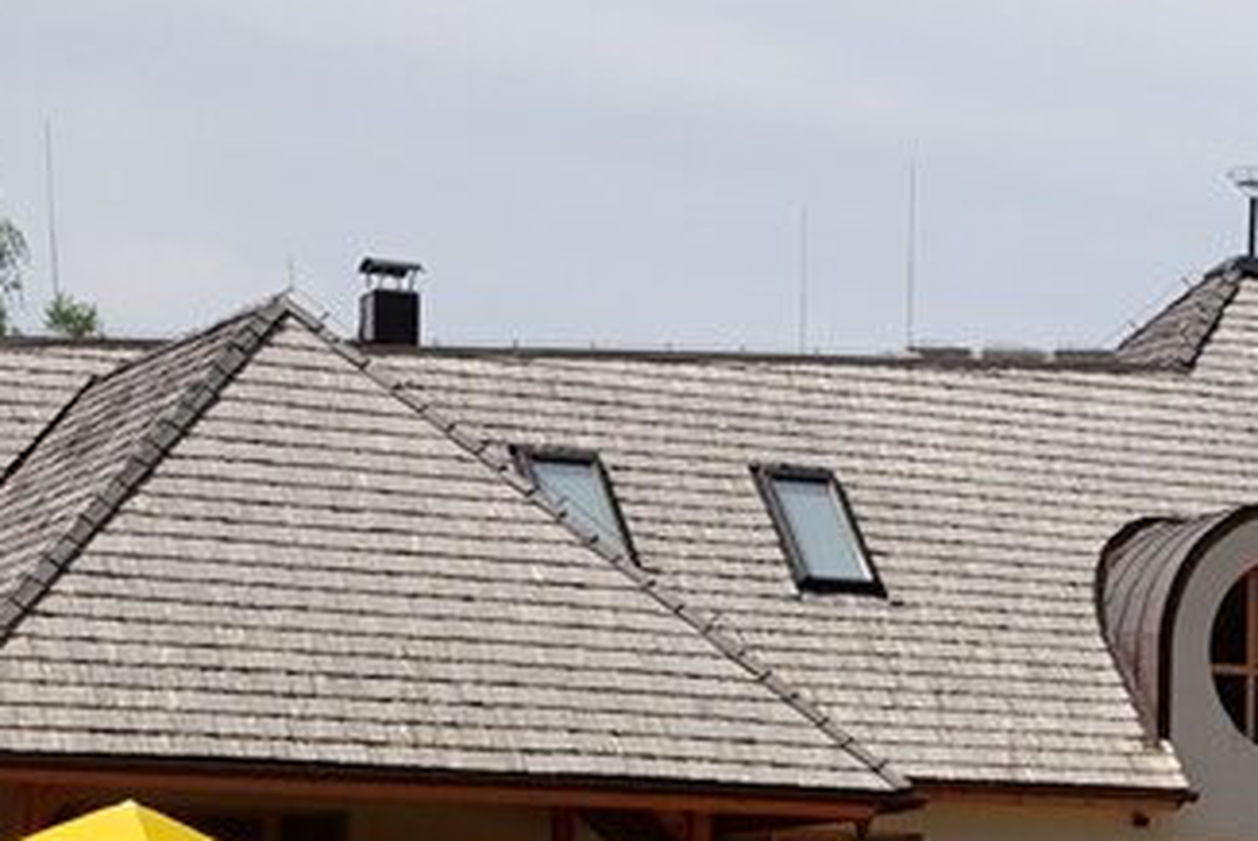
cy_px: 1117
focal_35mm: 135
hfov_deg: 14.6
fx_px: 4722
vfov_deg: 10.0
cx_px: 1578
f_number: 4
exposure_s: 1/1000
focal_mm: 15.73
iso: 100
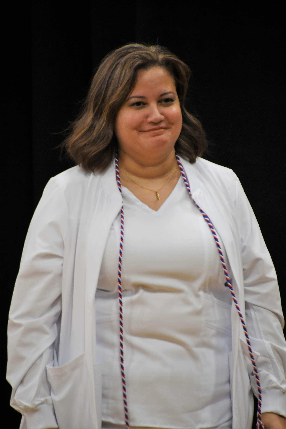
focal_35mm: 450
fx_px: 5361
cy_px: 214
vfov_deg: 4.6
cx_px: 143
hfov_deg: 3.1
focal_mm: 300
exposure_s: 1/80
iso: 1600
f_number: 6.3
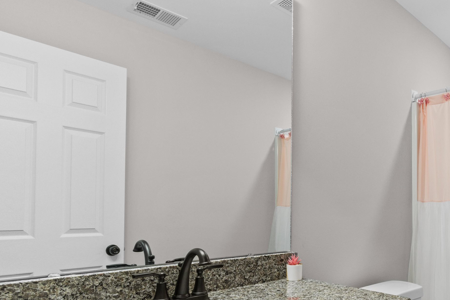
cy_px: 209
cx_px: 359
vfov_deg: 50.0
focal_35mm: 25
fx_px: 313
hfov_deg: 65.2
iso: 100
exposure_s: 1/20
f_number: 4.5
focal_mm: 10
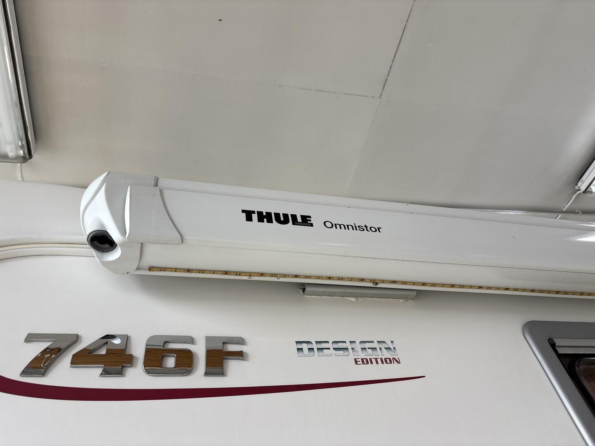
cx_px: 298
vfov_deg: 53.1
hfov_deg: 67.3
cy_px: 223
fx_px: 447
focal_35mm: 26
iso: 40
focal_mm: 5.96
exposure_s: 1/121
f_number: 1.6
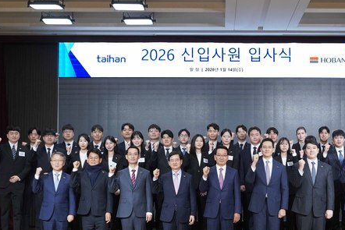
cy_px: 155
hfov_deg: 44.0
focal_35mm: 44
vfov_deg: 30.3
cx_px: 223
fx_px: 422
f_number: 4
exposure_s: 1/160
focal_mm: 31
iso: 2500
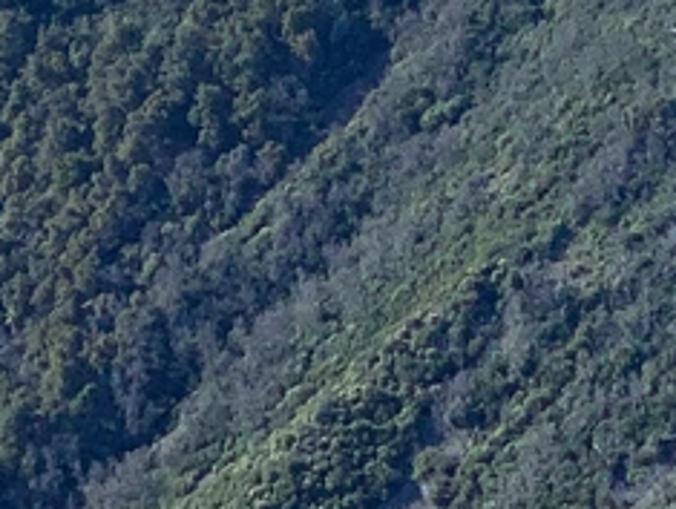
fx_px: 6220
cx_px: 863
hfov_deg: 6.2
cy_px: -572
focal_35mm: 318
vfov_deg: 4.6
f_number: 2.4
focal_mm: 6
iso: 16
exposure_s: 1/1653
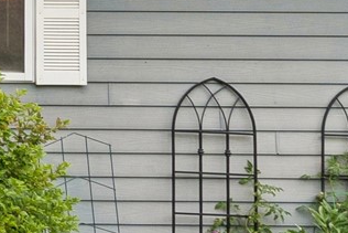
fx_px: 996
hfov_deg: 14.5
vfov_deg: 13.2
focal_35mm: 103
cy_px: 41
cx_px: -442
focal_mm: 10
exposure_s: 1/250
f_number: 6.3
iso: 100
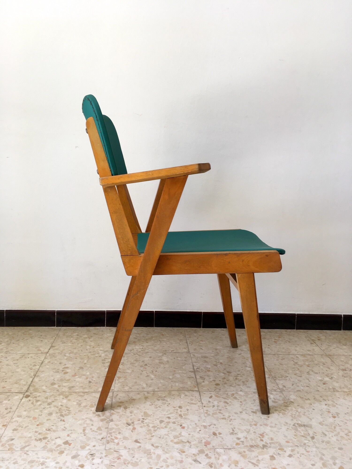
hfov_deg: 48.2
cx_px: 176
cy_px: 234
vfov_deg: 61.7
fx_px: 393
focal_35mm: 29
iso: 25
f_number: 2.2
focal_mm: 4.15
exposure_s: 1/50
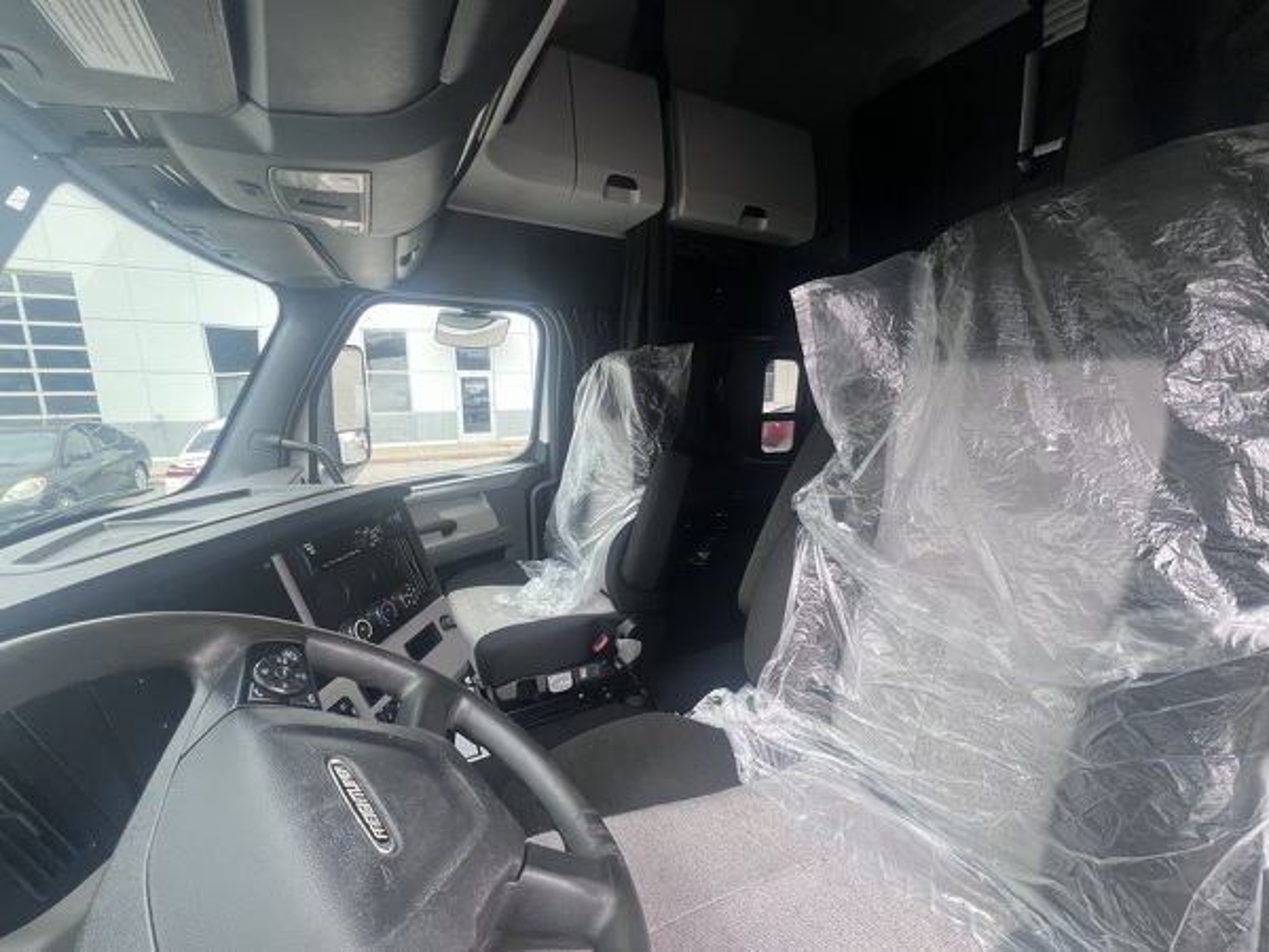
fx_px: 477
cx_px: 634
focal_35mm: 13
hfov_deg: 106.2
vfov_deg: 89.9
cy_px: 476
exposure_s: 1/99
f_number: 1.8
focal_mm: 1.57
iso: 64
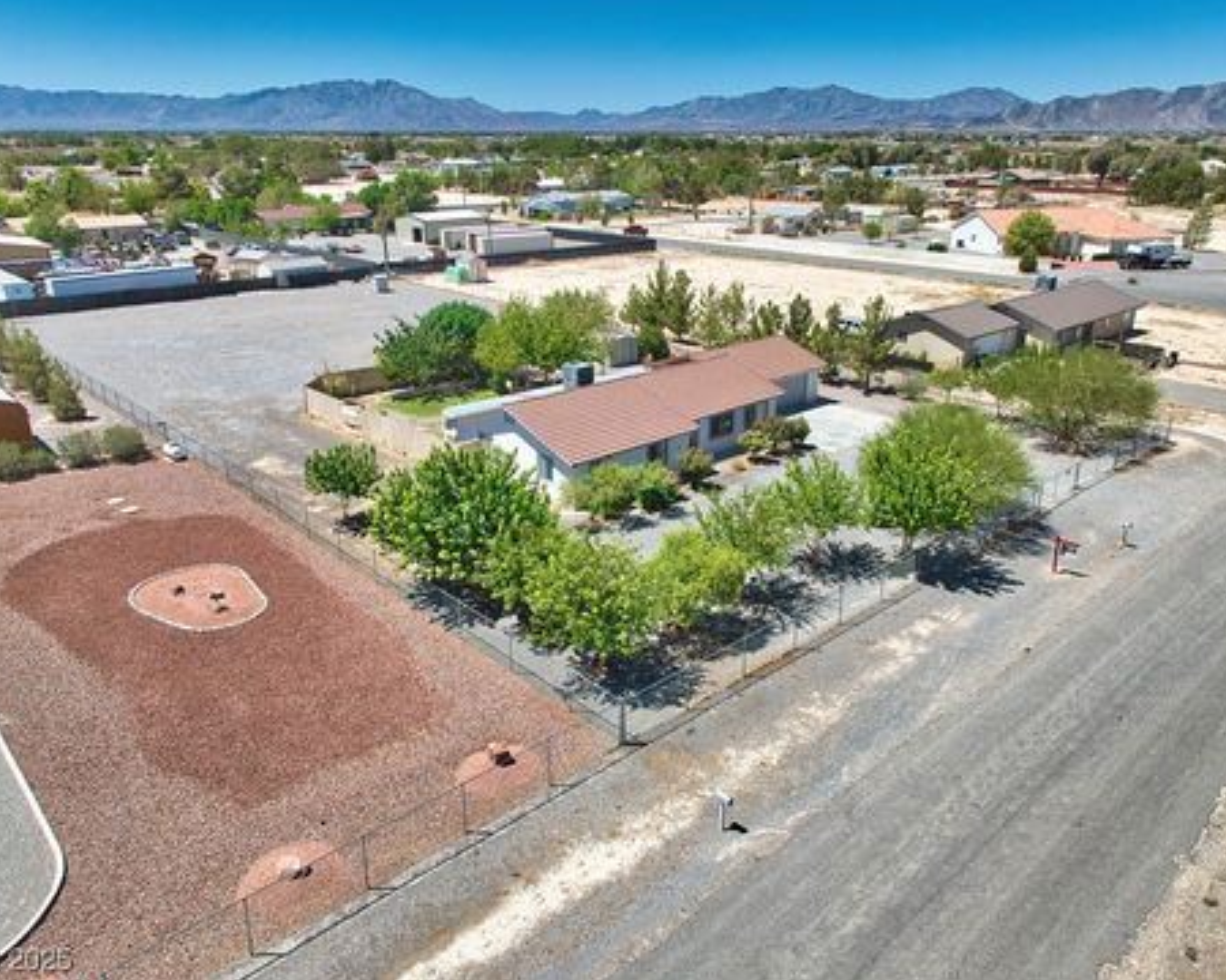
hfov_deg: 66.0
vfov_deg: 54.9
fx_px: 943
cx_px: 618
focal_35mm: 26
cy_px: 479
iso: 100
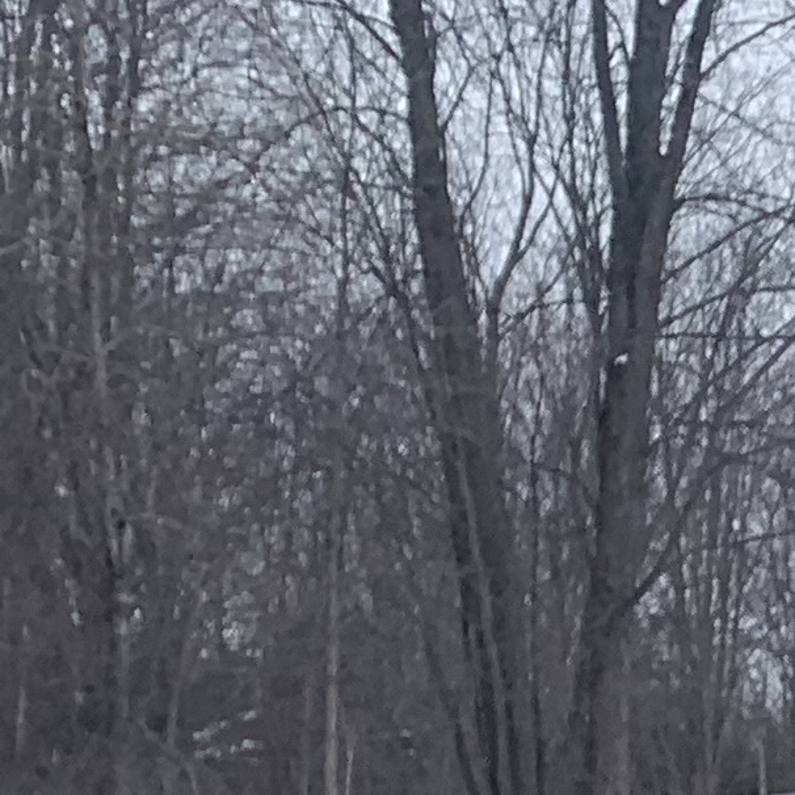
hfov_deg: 9.6
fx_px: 3975
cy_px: 1809
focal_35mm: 153
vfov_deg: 10.2
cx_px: 2124
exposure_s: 1/1845
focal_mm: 4.25
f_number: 1.8
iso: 25
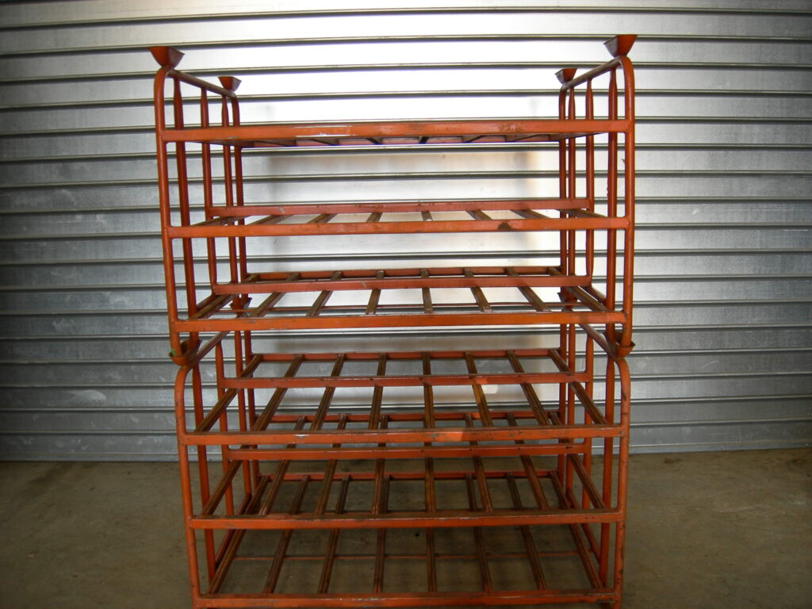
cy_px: 304
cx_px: 406
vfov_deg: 39.7
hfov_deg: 51.4
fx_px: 844
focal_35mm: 36
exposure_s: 1/30.2
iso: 64
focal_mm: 7.5
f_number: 2.7
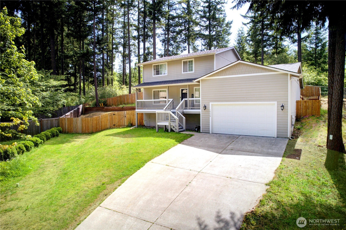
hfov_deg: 78.6
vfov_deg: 57.2
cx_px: 173
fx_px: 211
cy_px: 115
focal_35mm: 22
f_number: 2.8
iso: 100
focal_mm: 8.4
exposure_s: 1/1000
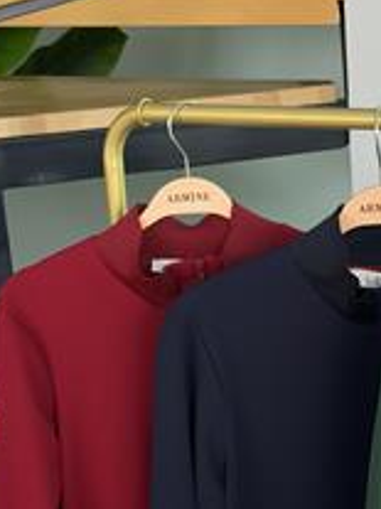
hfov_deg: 15.2
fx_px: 1410
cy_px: 321
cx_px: 349
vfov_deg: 20.4
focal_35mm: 96
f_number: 1.78
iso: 50
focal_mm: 6.76
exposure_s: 1/121
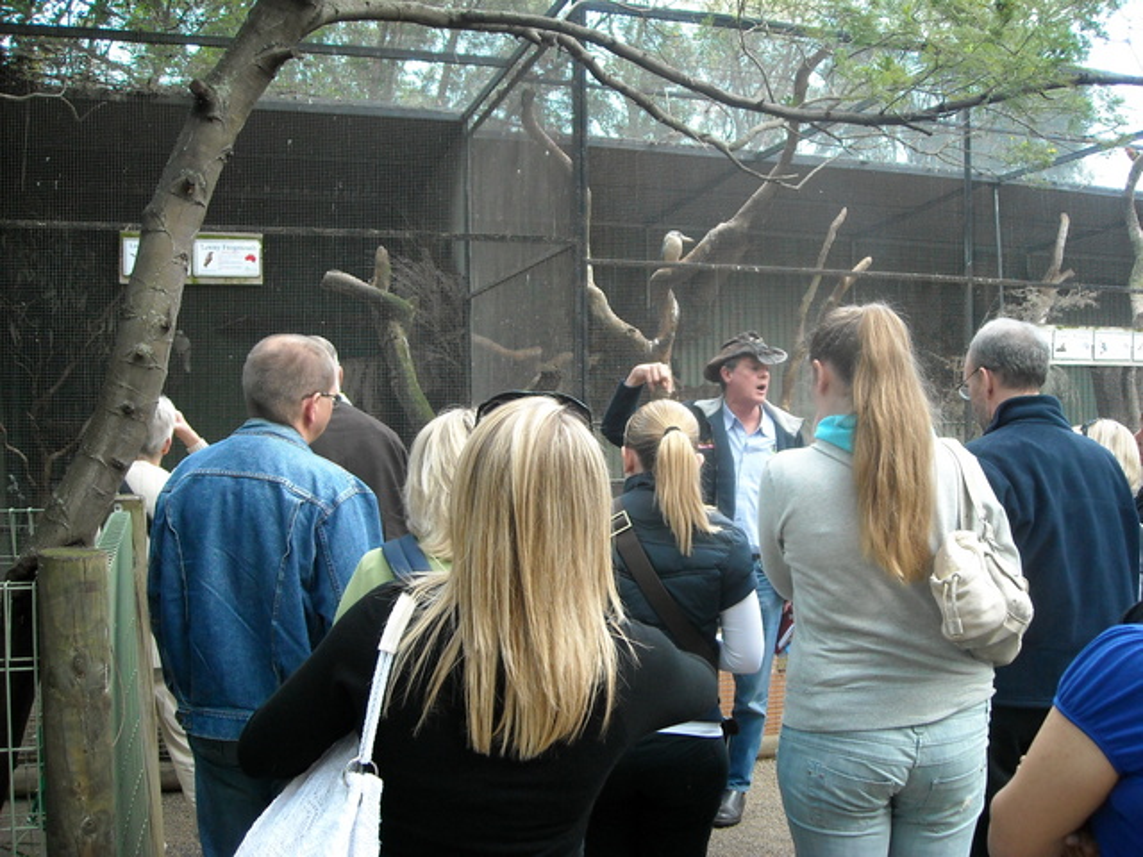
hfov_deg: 52.6
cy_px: 428
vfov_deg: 40.7
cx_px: 572
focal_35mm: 35
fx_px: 1156
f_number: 2.8
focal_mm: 5.7
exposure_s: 1/60
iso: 208
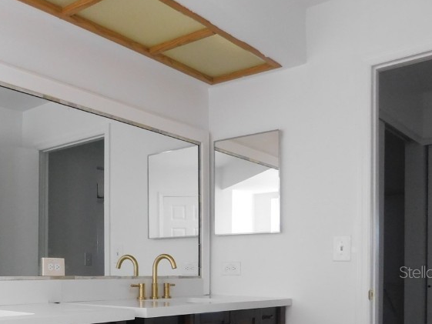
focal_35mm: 42
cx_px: 78
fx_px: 524
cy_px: 272
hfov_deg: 42.5
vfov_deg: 33.1
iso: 280
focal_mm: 4
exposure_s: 1/30
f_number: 3
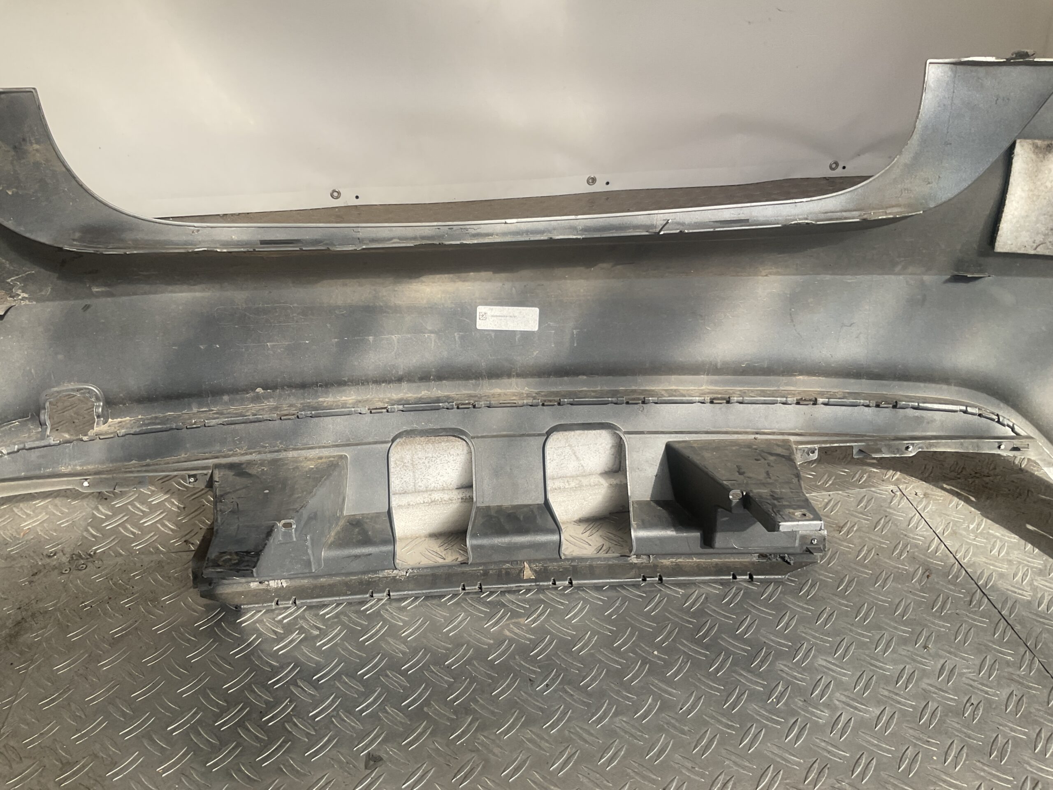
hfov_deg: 61.7
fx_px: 882
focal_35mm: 29
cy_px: 395
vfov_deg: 48.2
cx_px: 526
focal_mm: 3
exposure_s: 1/709
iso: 16
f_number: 1.8
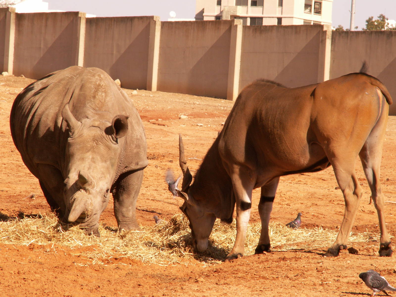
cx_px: 198
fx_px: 2677
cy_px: 148
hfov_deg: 8.5
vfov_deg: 6.4
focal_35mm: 234
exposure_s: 1/200
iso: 50
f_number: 7.1
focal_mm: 38.38
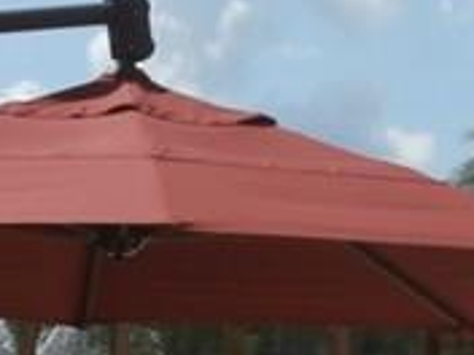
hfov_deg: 8.9
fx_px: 3026
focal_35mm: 221
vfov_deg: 6.7
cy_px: 253
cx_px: 86
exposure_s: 1/1000
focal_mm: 6.67
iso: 100
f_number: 3.9
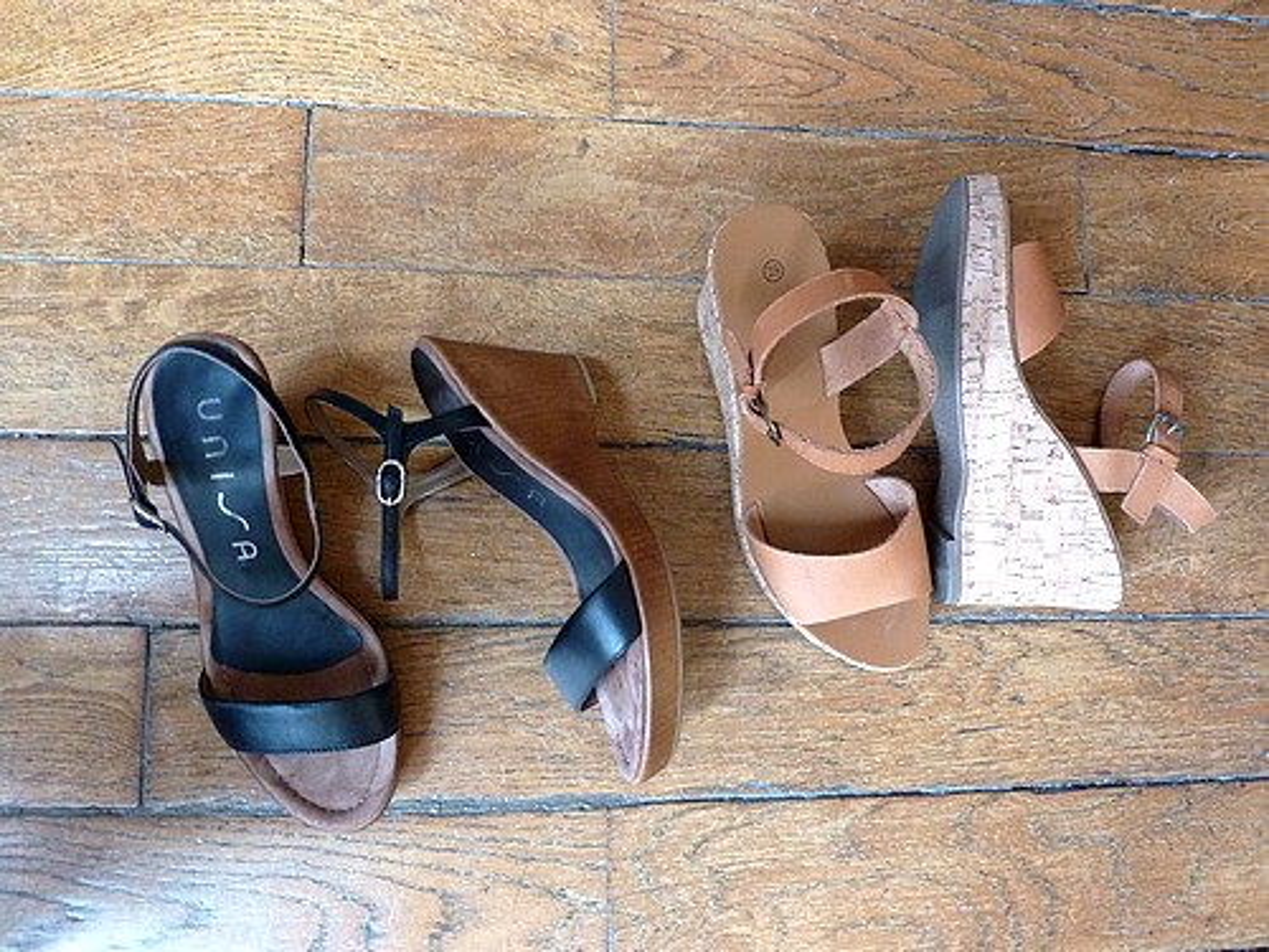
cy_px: 476
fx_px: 916
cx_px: 634
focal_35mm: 25
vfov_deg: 54.9
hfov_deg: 69.4
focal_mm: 4.1
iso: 400
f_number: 3.3
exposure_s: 1/13
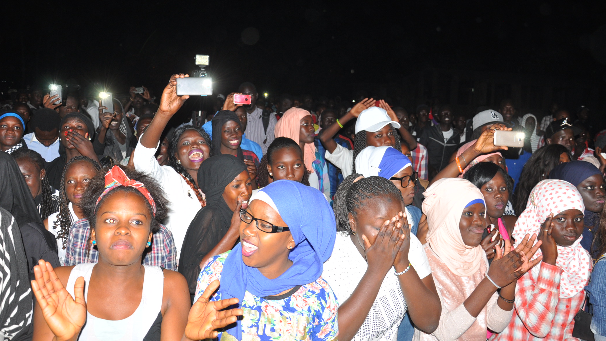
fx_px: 466
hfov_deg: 66.1
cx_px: 303
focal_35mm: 29
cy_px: 149
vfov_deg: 40.1
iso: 320
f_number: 3.5
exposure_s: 1/60
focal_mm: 18
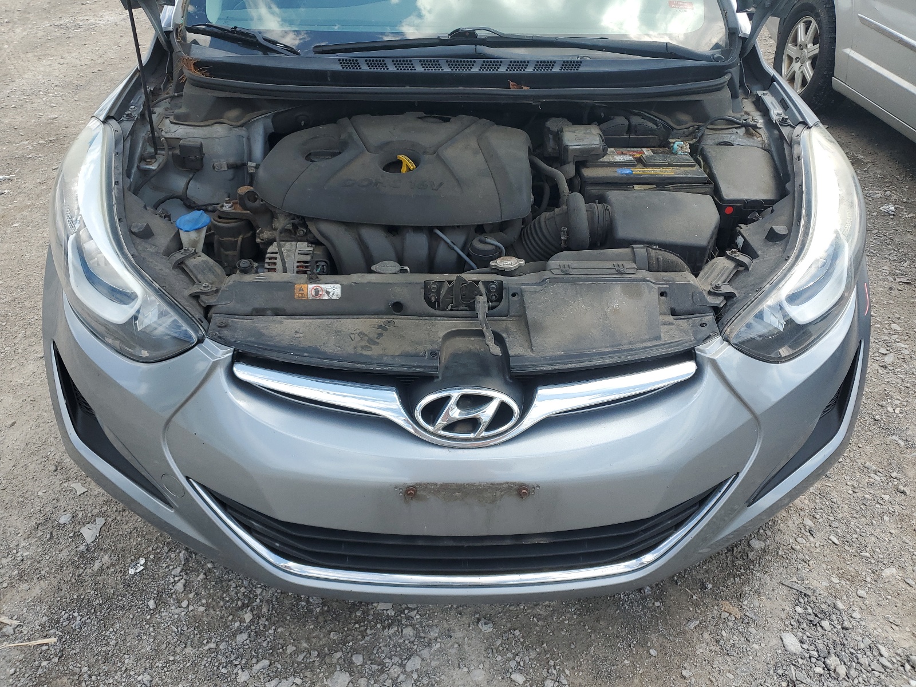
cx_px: 458
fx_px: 688
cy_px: 344
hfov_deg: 67.3
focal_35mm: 26
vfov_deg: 53.1
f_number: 1.5
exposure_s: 1/1000
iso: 50
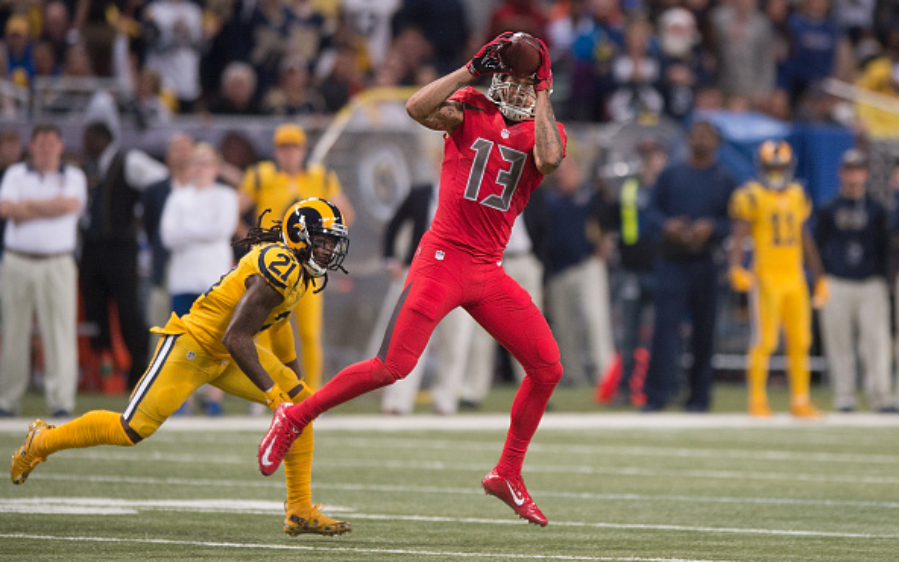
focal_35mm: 409
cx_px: 450
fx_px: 10021
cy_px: 291
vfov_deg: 3.2
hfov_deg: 5.1
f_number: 2.8
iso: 2500
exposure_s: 1/1250
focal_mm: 400
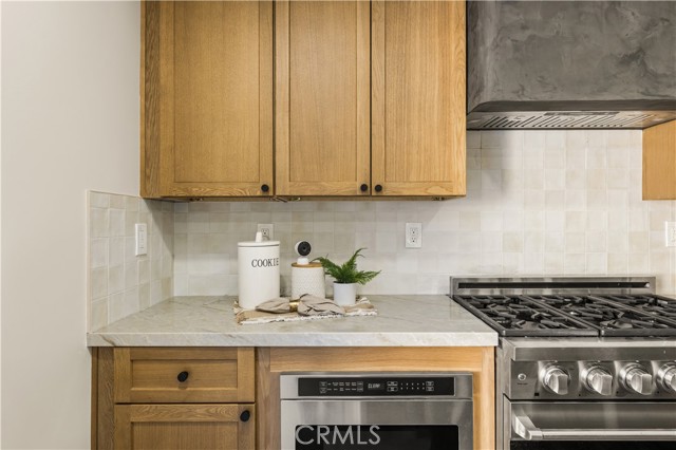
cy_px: 225
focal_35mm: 20
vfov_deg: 63.2
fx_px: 366
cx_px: 338
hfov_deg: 85.5
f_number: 6.3
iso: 125
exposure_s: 1/10
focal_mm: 19.5
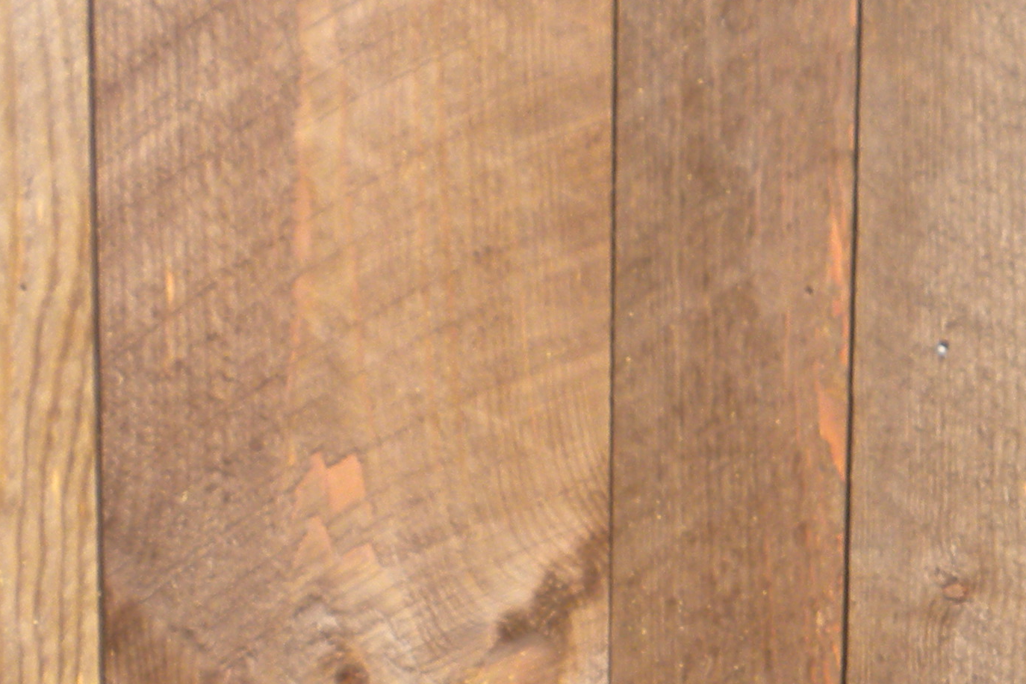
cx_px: 1107
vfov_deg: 11.9
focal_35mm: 112
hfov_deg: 17.7
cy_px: 889
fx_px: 3192
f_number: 3.5
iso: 64
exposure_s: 1/74.4
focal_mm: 6.6
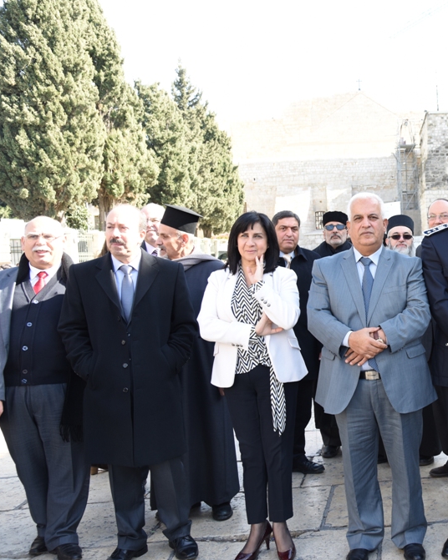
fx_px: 713
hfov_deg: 32.7
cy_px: 278
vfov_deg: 42.9
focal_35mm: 43
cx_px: 424
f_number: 5.6
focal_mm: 30
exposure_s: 1/125
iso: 320
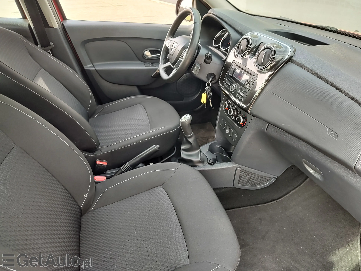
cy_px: 136
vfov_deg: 58.9
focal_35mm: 23
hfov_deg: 73.9
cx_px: 180
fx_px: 240
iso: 100
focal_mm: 5.56
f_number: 1.8
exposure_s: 1/110
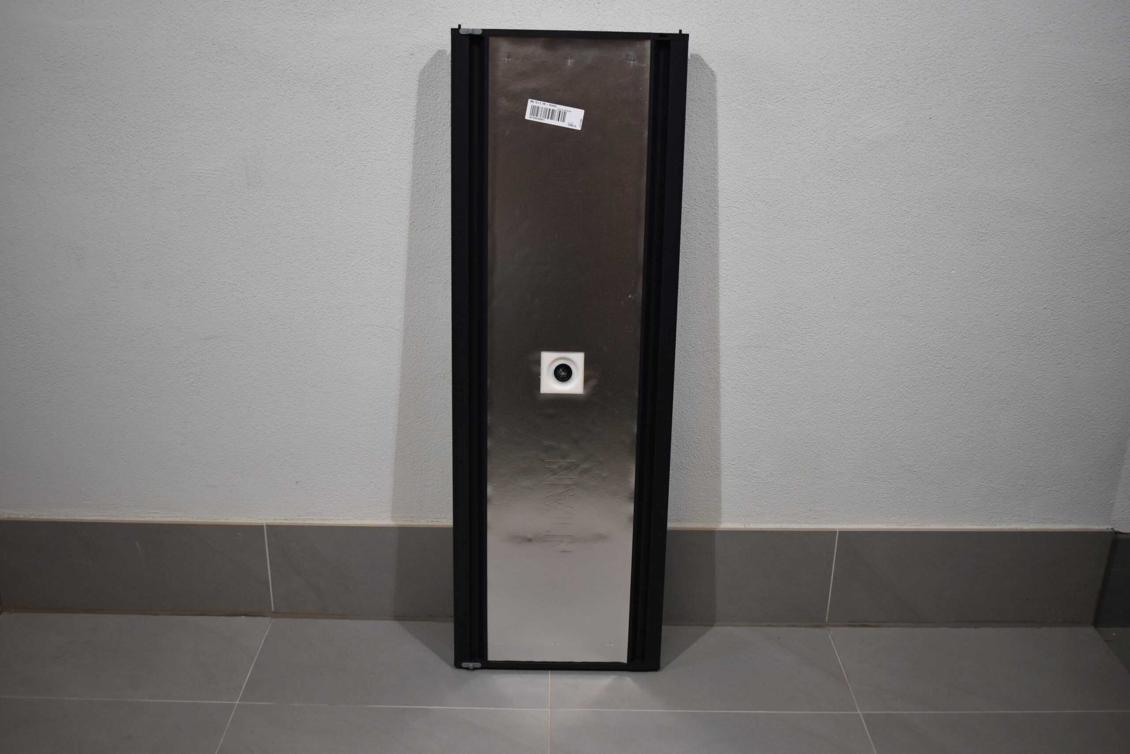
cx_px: 565
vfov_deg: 38.4
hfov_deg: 55.1
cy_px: 377
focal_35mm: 34
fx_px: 1083
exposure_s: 1/250
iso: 640
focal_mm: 23
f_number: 3.8
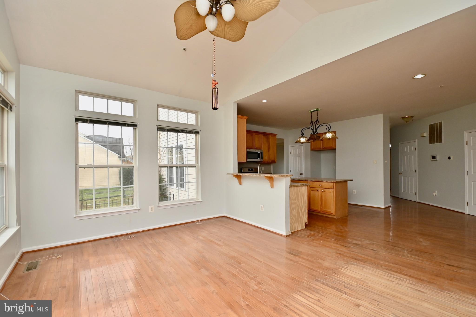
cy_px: 158
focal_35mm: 15
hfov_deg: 100.4
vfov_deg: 77.3
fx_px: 198
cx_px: 238
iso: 200
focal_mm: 10
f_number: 7.1
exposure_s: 1/200
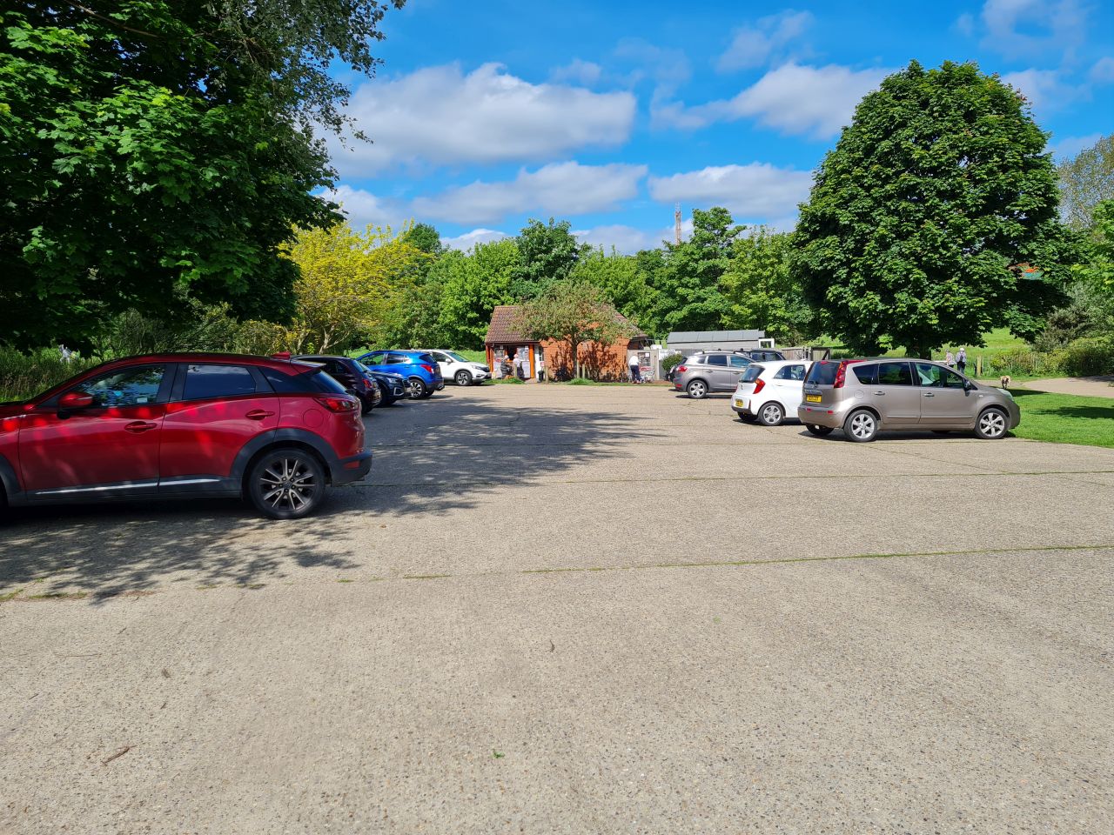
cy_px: 418
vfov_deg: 53.1
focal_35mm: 26
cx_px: 557
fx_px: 837
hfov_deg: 67.3
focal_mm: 5.4
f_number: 1.8
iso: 50
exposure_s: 1/2848
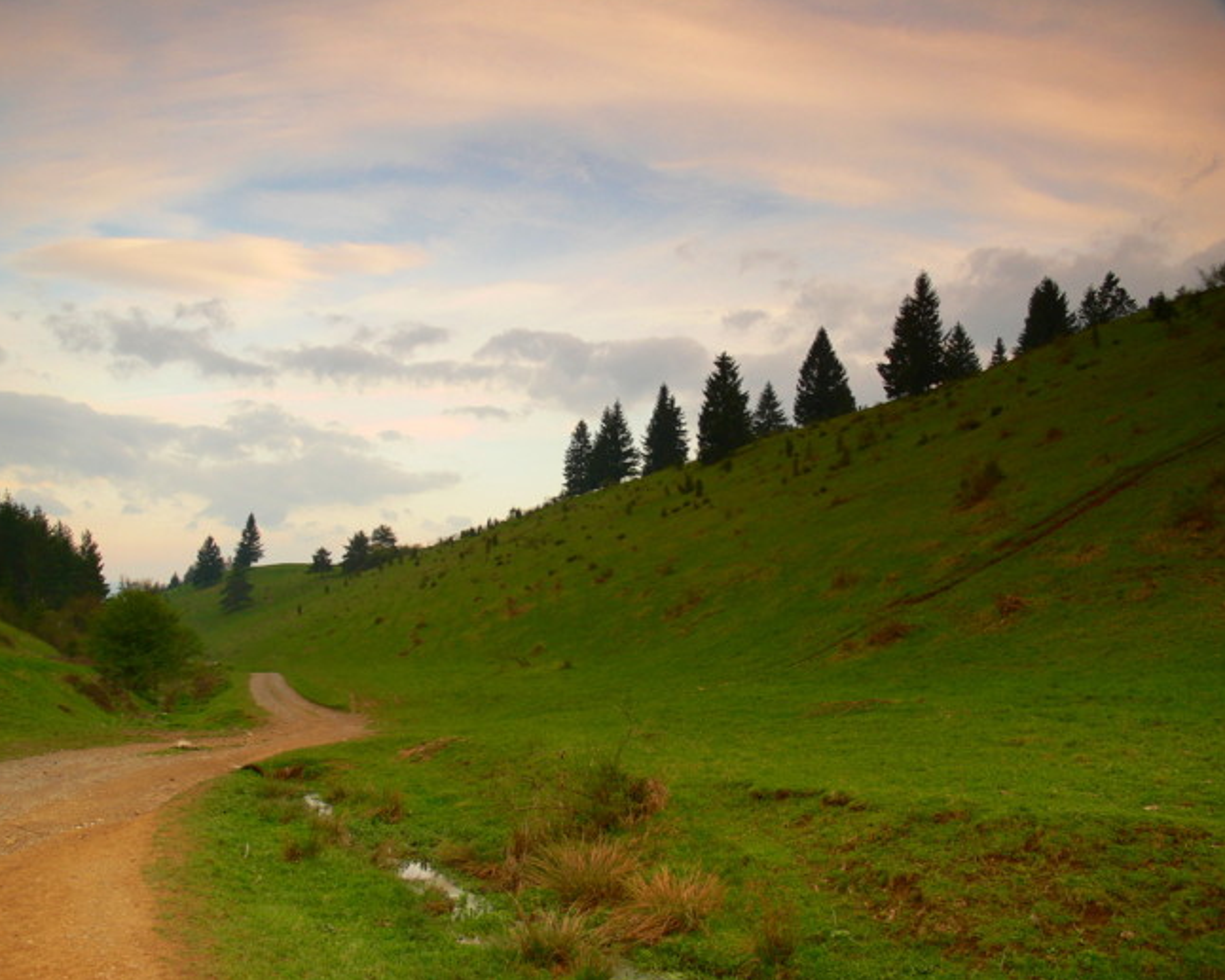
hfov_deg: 49.0
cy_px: 488
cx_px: 573
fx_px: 1342
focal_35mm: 37
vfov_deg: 40.1
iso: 80
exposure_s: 1/50
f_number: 2.8
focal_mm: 7.4
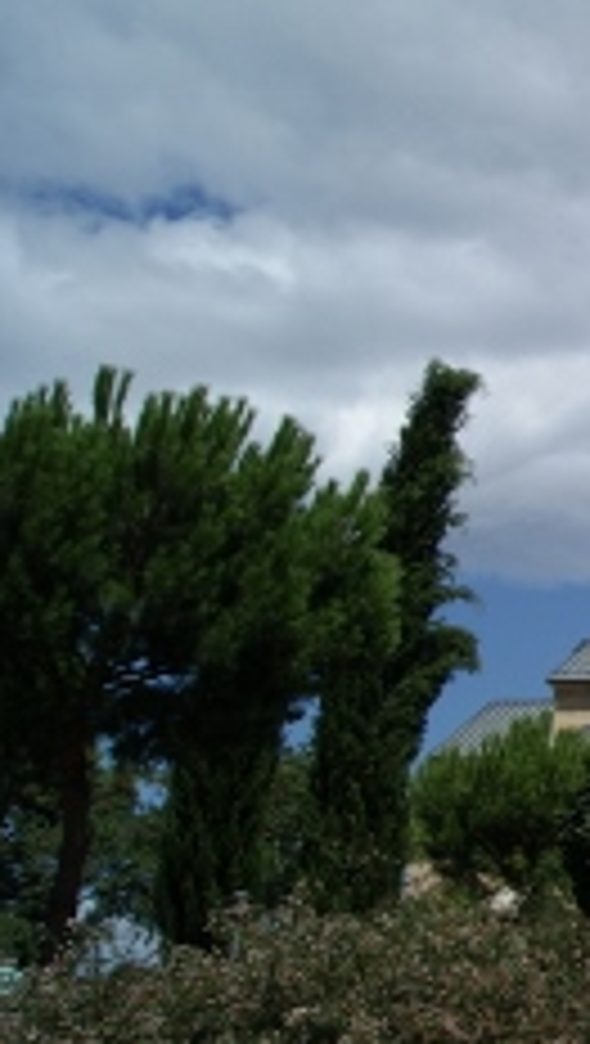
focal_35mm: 67
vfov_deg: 31.2
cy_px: 346
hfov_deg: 14.5
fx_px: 1858
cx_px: 1225
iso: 100
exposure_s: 1/320
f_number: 10
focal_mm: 18
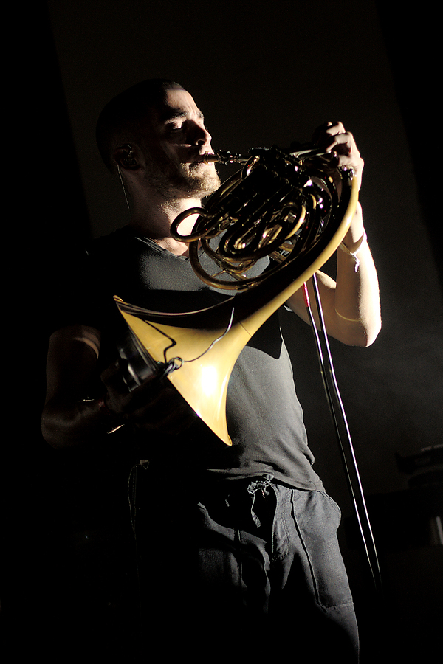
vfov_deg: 27.0
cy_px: 332
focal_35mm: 75
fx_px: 1384
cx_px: 222
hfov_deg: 18.2
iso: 400
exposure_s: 1/160
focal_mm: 50
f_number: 2
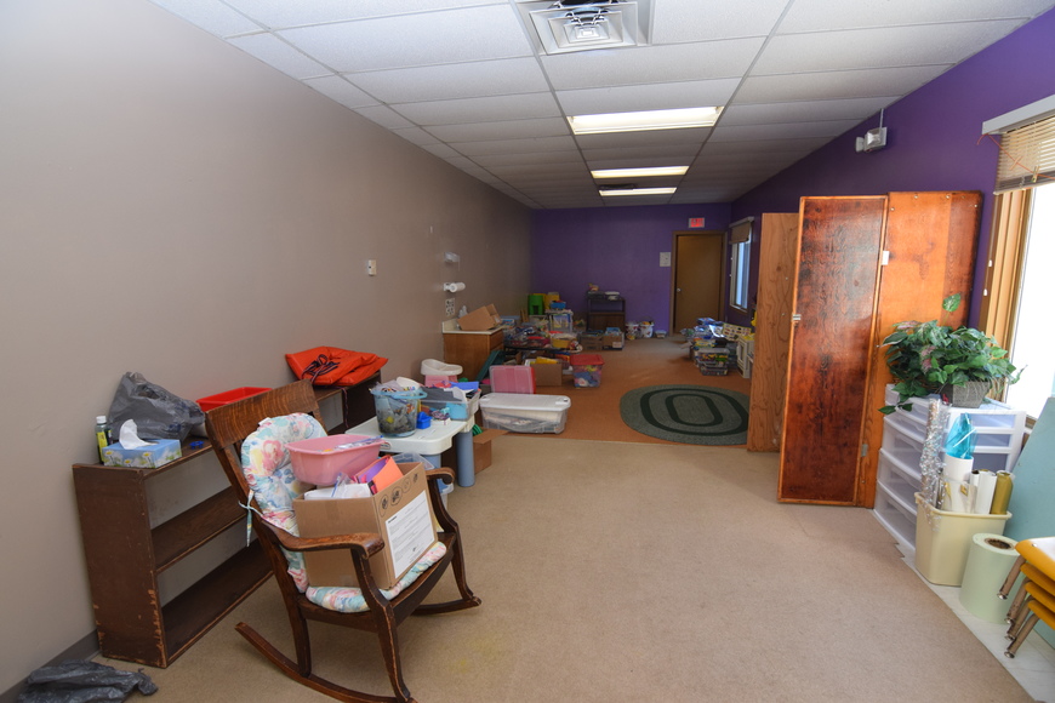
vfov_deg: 72.1
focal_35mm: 16
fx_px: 484
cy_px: 352
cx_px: 528
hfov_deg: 95.0
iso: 800
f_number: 5
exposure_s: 1/100
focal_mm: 11
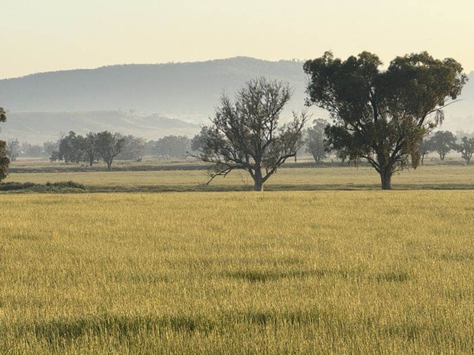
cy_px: 224
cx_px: 249
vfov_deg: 9.7
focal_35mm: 153
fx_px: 2095
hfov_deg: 12.9
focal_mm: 15.66
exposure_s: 1/490
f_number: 2.8
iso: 50
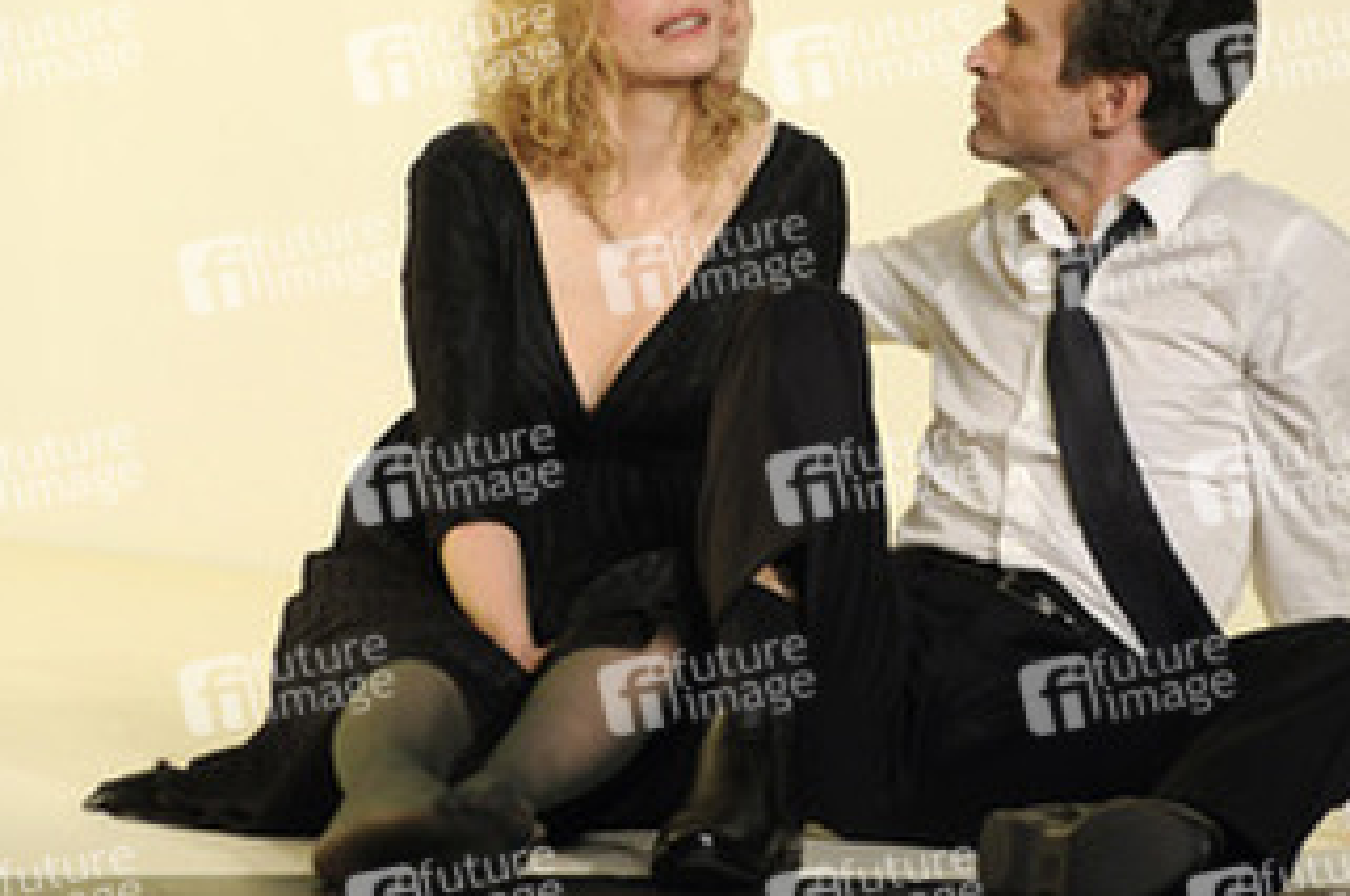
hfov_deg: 7.7
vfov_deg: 5.1
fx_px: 9997
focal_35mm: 267
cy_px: 370
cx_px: 763
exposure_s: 1/250
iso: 2000
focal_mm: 190
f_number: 7.1
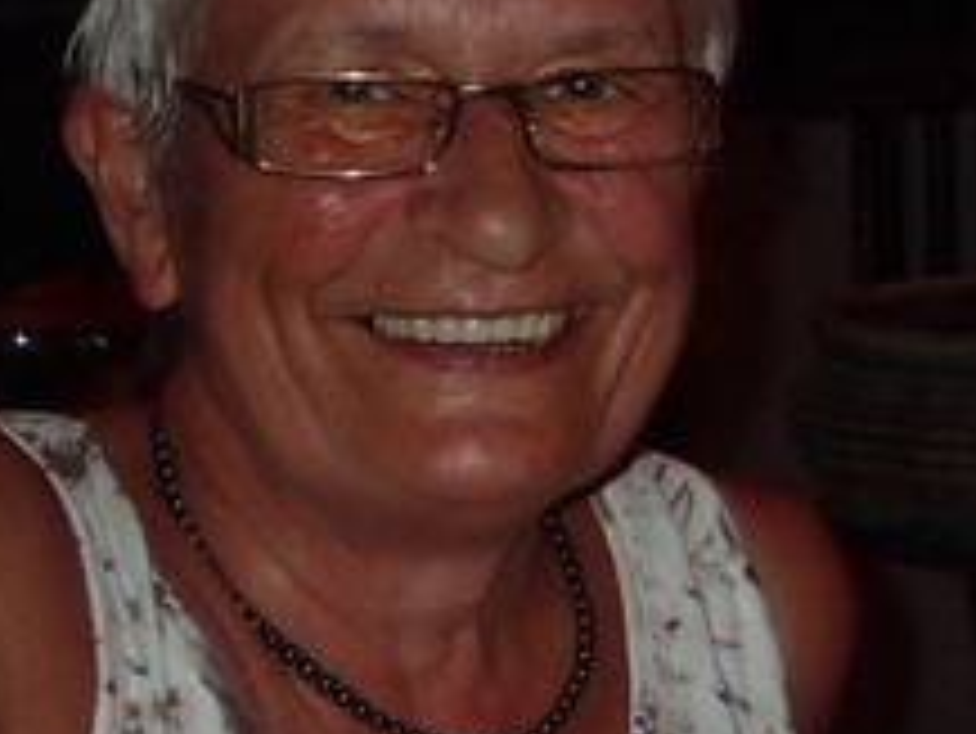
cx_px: 1336
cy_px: 194
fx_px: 3949
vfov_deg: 10.6
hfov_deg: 13.5
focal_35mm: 140
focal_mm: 6.86
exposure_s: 1/40
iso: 200
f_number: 2.7
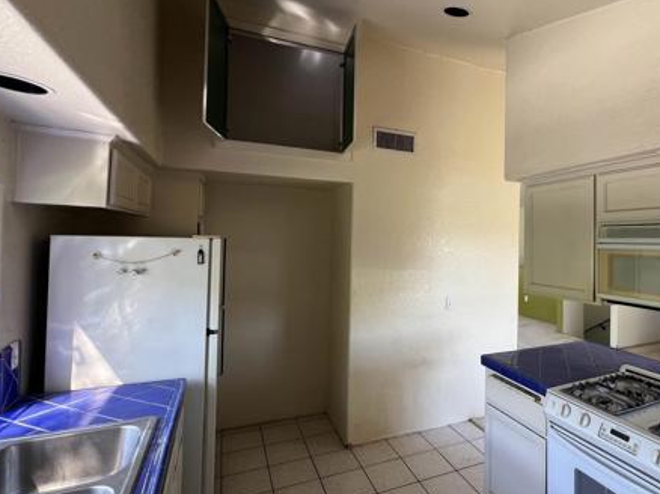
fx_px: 362
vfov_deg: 68.6
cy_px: 233
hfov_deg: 83.0
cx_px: 414
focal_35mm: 19
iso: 100
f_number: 1.8
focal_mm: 1.57
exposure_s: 1/99
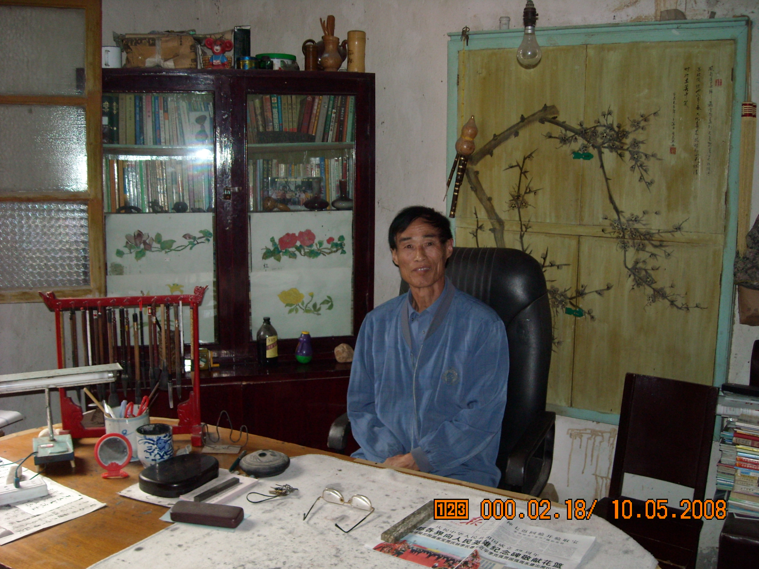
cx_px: 380
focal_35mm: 35
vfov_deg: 40.7
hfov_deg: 52.6
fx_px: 767
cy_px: 284
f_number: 2.8
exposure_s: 1/60
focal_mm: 5.7
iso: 200
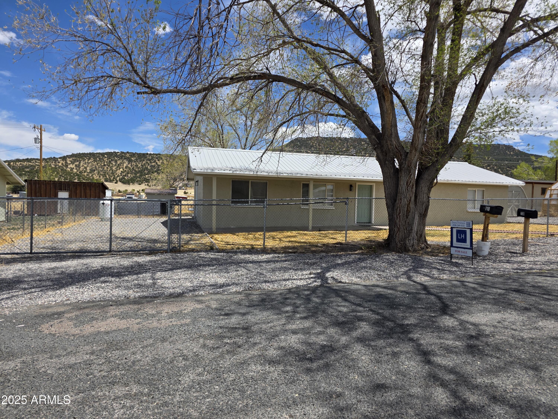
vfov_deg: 58.9
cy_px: 210
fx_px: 371
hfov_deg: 73.9
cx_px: 279
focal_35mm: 23
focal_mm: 6.3
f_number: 1.7
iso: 80
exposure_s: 1/6355
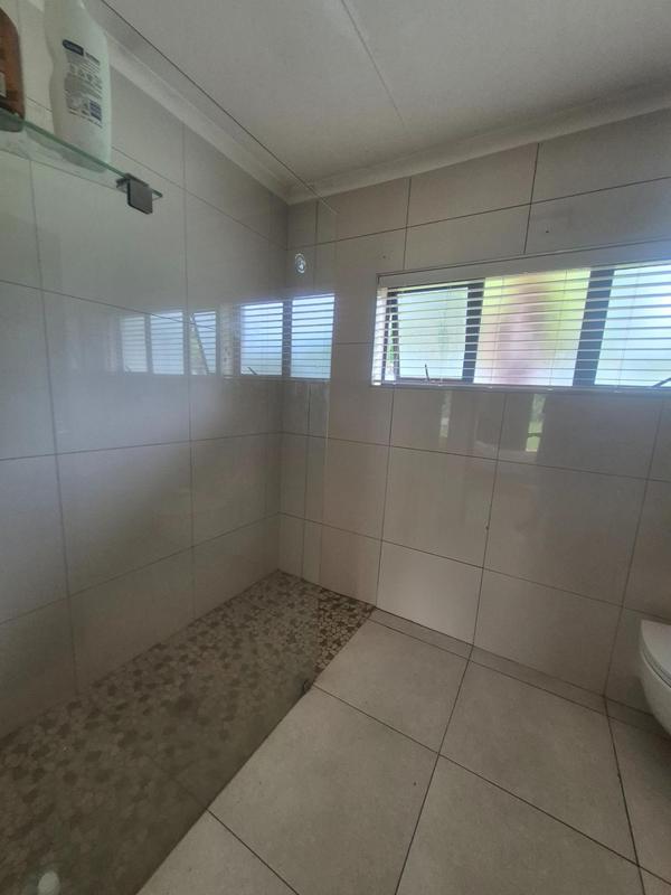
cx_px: 336
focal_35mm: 13
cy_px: 448
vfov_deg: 106.2
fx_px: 336
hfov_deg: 89.9
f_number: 2.2
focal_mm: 1.74
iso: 160
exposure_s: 1/50
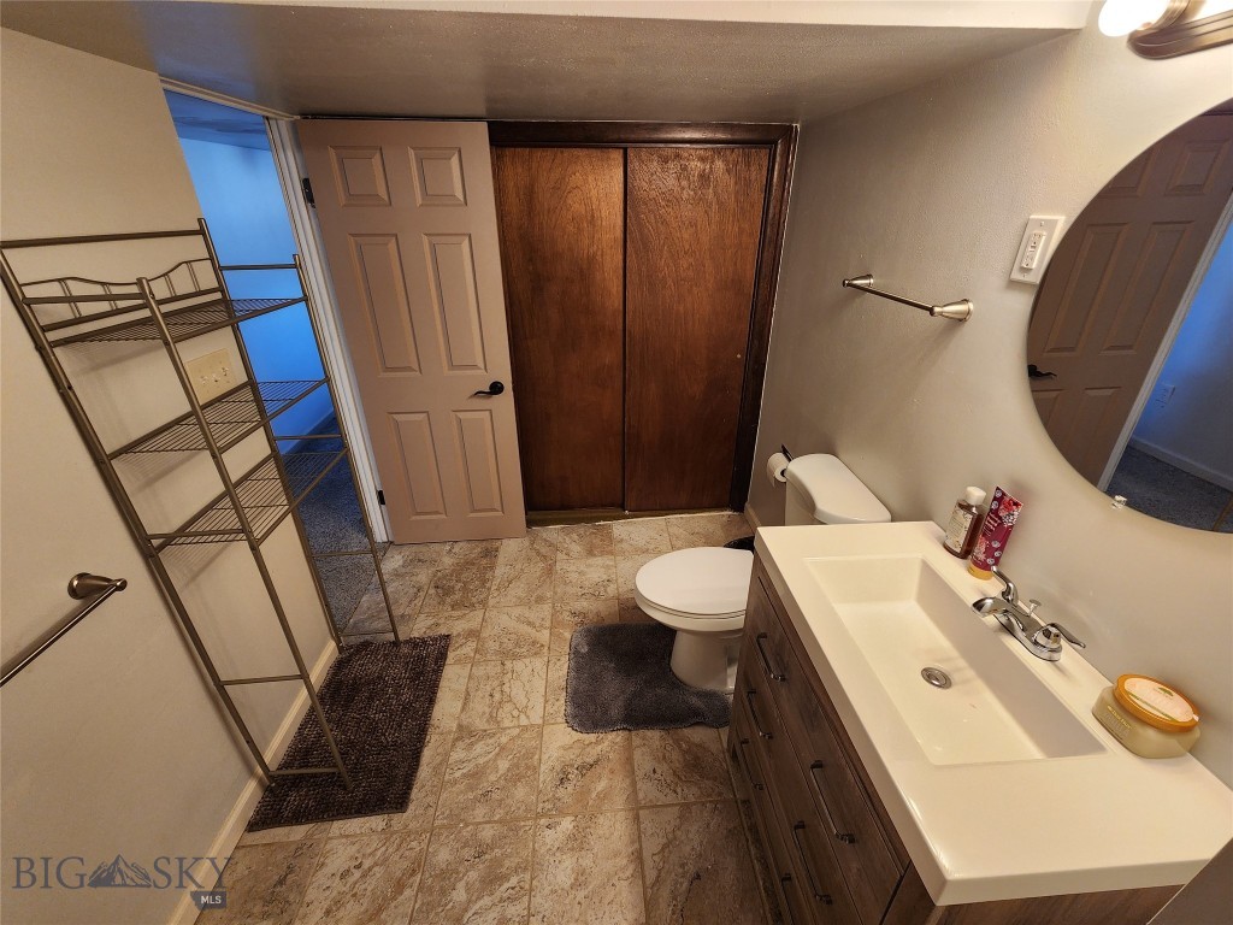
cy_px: 462
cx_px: 616
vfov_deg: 89.9
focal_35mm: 13
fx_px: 463
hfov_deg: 106.2
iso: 160
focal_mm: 2.2
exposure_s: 1/60
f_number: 2.2
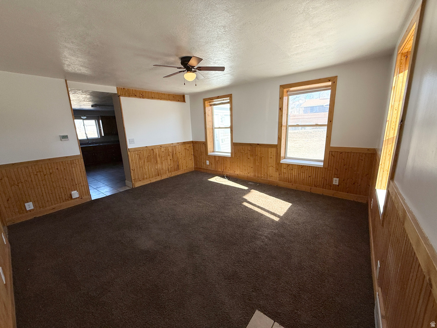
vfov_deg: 85.7
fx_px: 177
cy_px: 164
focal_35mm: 14
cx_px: 218
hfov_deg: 102.1
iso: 50
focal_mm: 2.22
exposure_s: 1/319
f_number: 2.2
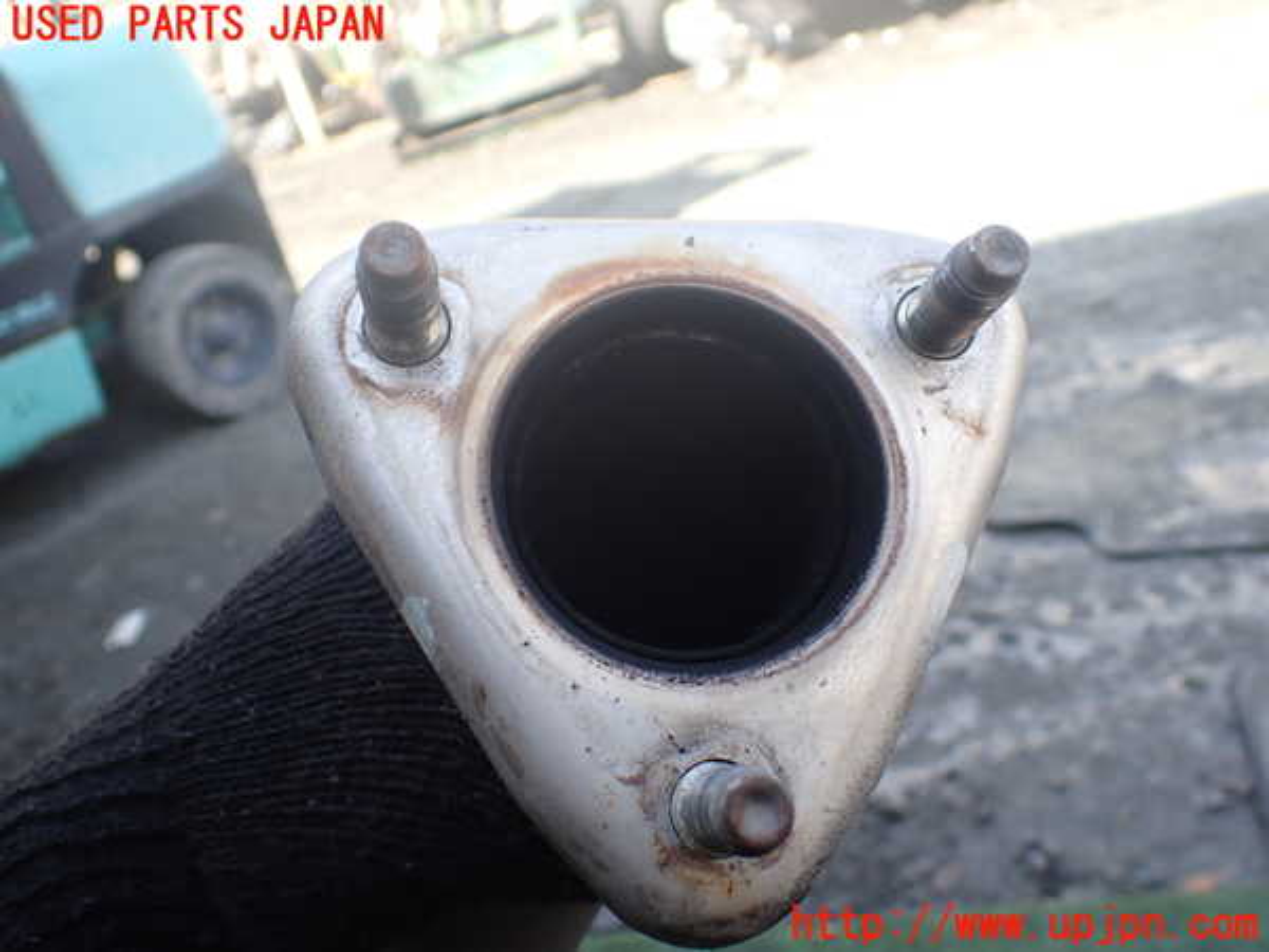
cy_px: 476
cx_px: 634
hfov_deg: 60.0
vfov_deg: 46.8
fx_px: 1100
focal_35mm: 30
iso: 100
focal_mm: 5.4
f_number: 2.3
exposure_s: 1/200
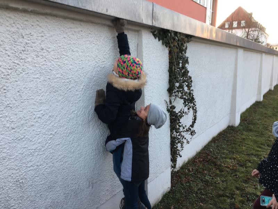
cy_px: 104
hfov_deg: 61.7
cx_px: 139
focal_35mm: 29
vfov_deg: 48.2
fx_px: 233
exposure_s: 1/50
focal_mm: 4.15
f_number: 2.2
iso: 25
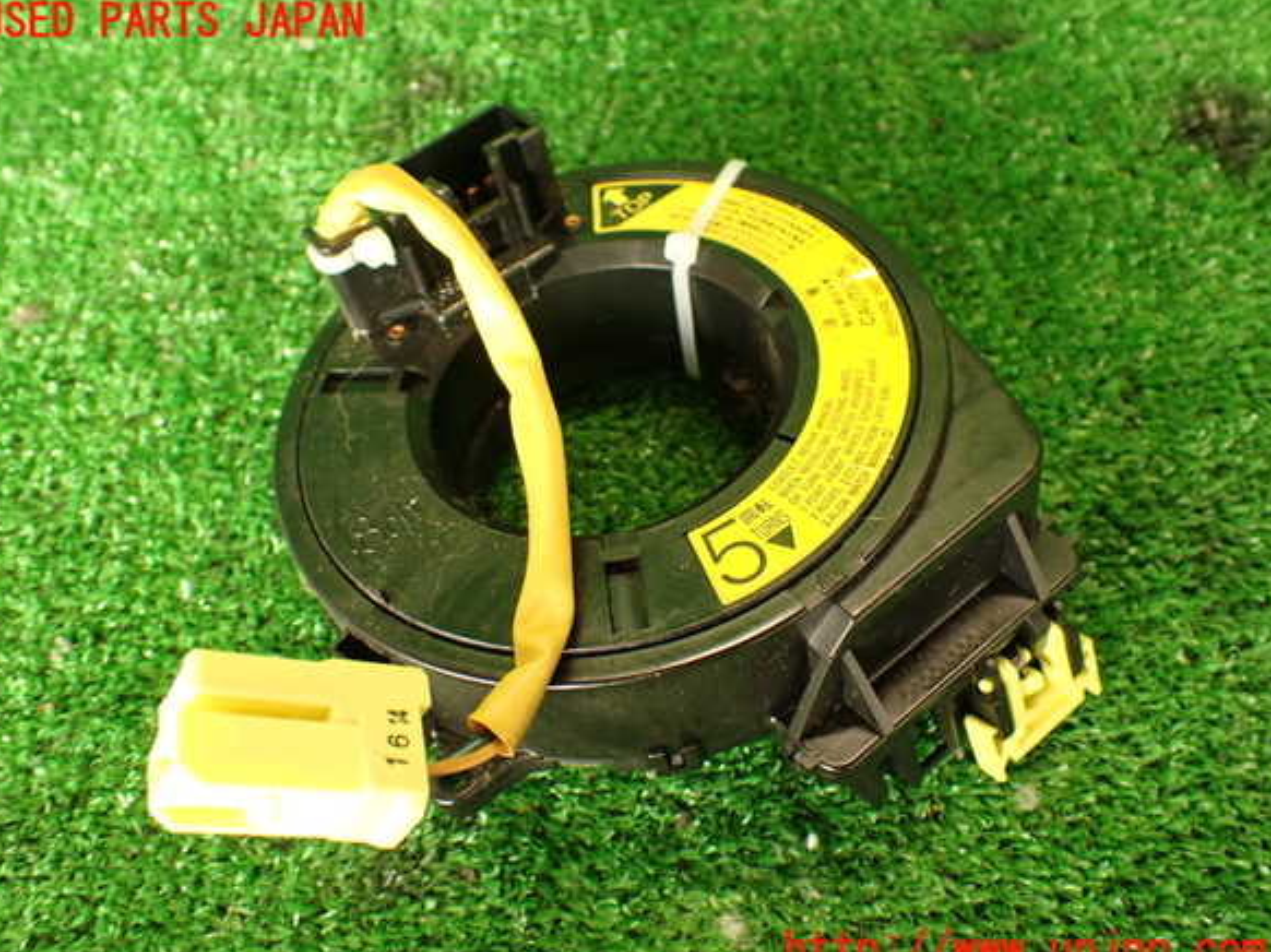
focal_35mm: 33
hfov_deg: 55.4
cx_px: 622
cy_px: 487
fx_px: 1211
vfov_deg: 42.9
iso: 200
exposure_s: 1/30
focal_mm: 5.79
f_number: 2.4
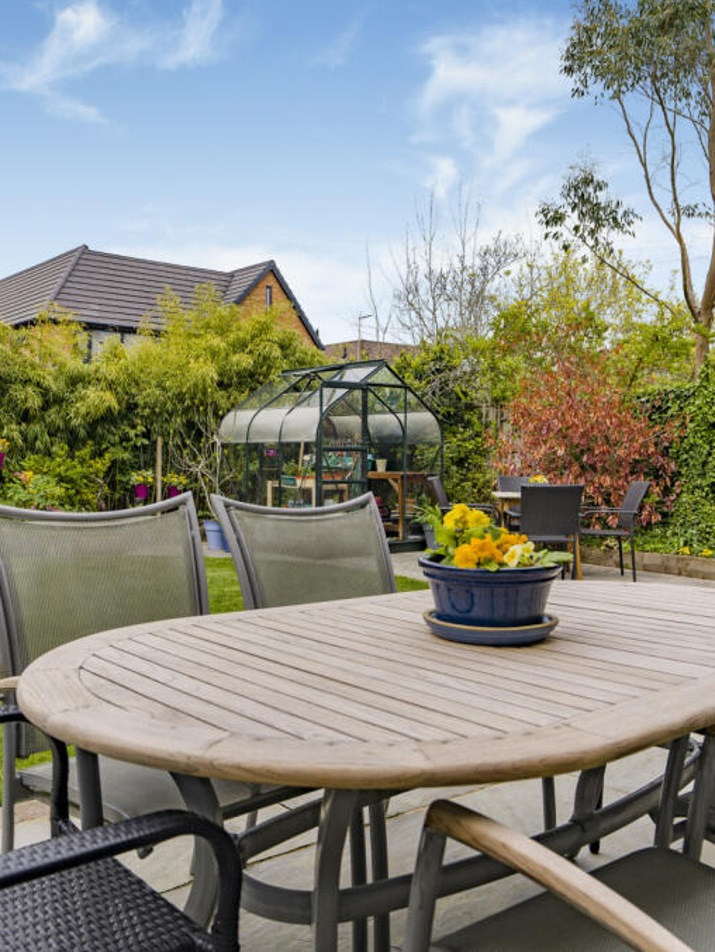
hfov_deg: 44.0
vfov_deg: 56.8
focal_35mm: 32
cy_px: 474
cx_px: 287
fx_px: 881
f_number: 5
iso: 80
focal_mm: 22
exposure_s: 1/250
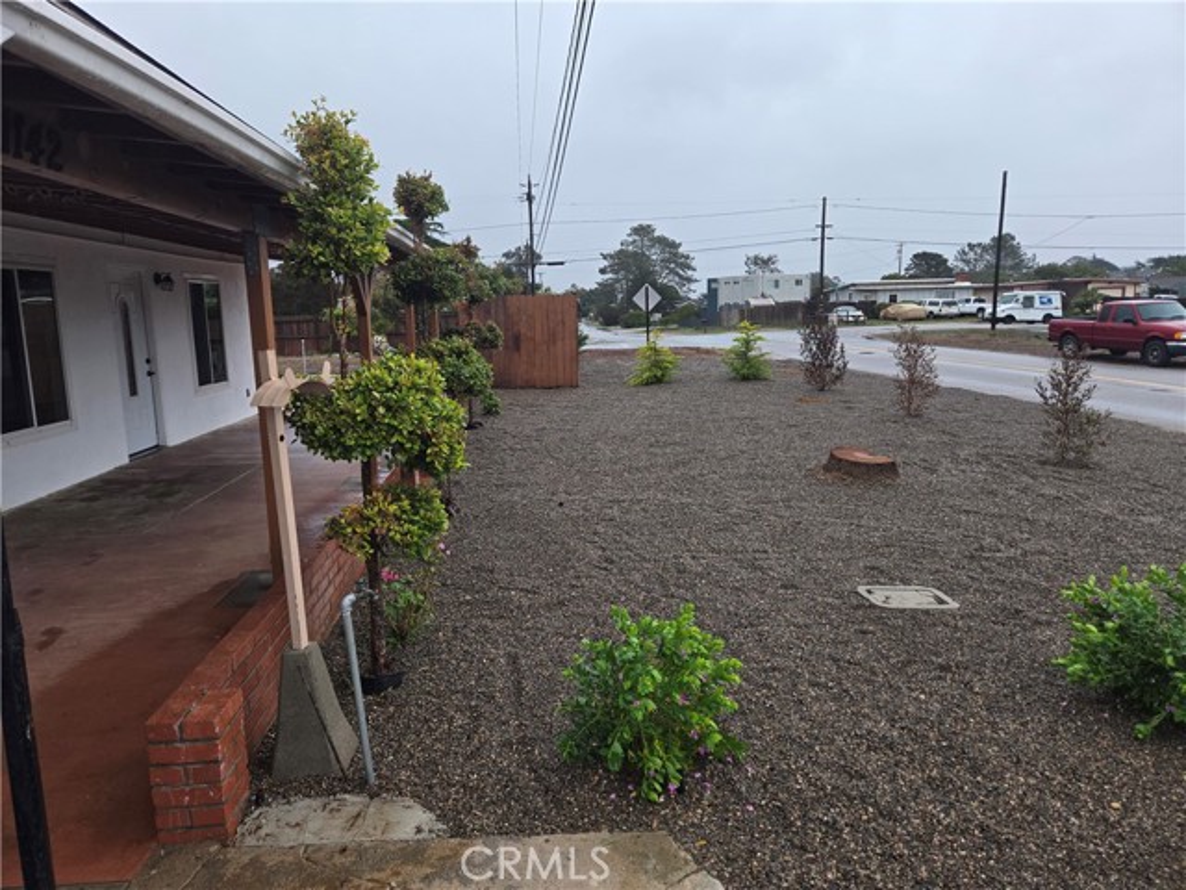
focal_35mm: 23
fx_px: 788
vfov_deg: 58.9
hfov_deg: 73.9
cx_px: 593
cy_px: 445
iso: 25
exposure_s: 1/349
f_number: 1.8
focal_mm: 5.4
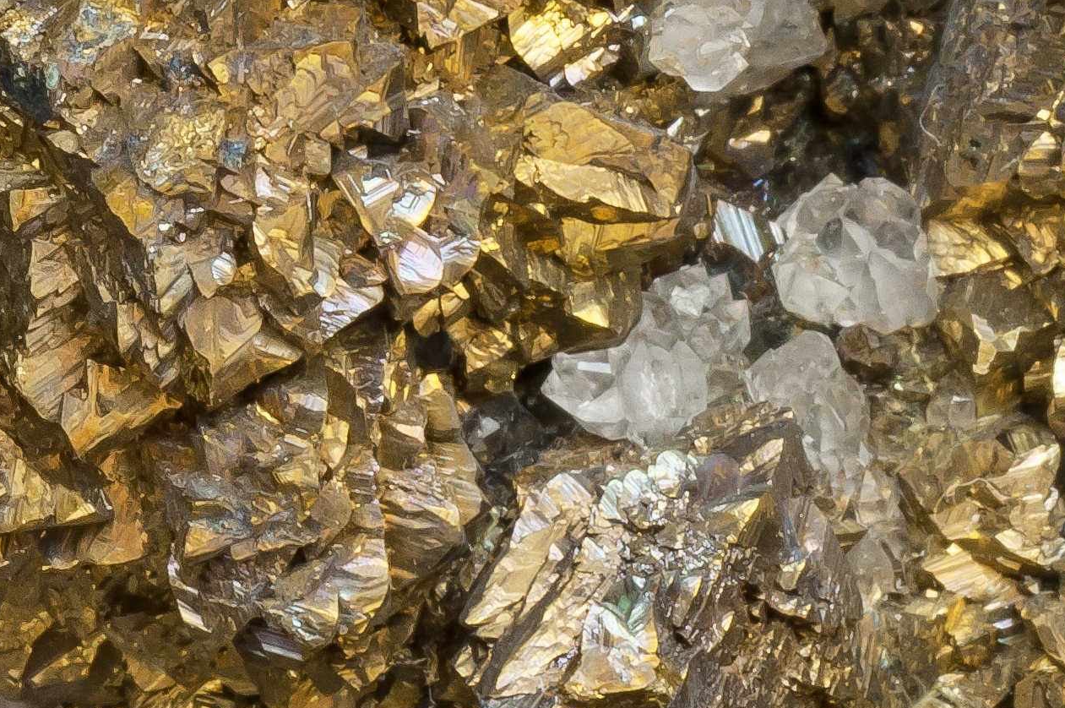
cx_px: 873
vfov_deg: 4.5
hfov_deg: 6.7
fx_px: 9043
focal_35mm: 306
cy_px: 106
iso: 250
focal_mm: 60
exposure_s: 3
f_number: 25
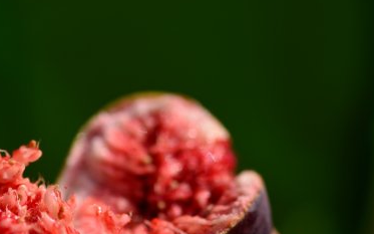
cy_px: 170
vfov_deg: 6.6
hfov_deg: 10.6
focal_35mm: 198
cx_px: 108
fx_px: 2018
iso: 200
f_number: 4.5
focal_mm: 105
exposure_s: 1/2000
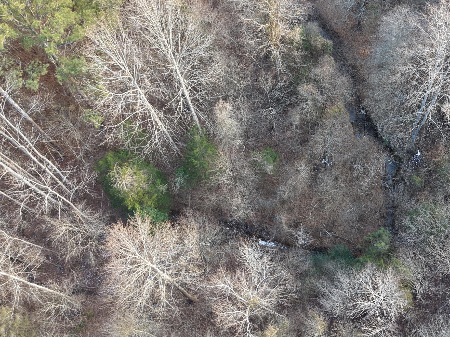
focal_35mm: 40
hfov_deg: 45.7
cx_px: 316
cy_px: 187
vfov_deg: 35.9
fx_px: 520
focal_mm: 8.67
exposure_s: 1/125
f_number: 1.8
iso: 100
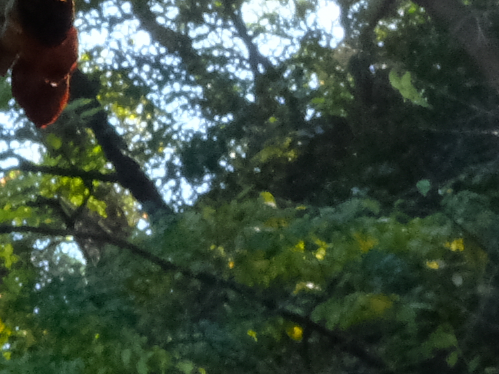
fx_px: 3892
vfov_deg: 5.5
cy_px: 347
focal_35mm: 270
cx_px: -1046
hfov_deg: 6.6
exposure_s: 1/125
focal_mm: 23
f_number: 16
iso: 2500
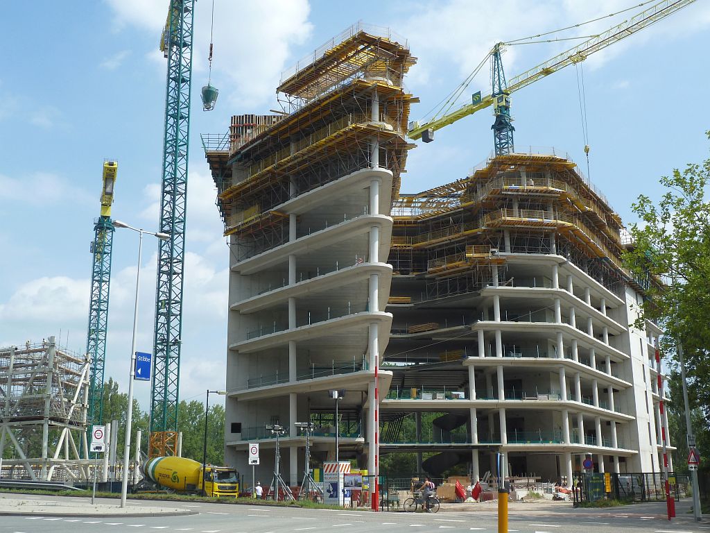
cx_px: 355
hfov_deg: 46.8
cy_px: 266
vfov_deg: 36.0
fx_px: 820
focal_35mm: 40
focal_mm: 6.5
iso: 80
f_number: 4
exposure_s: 1/500
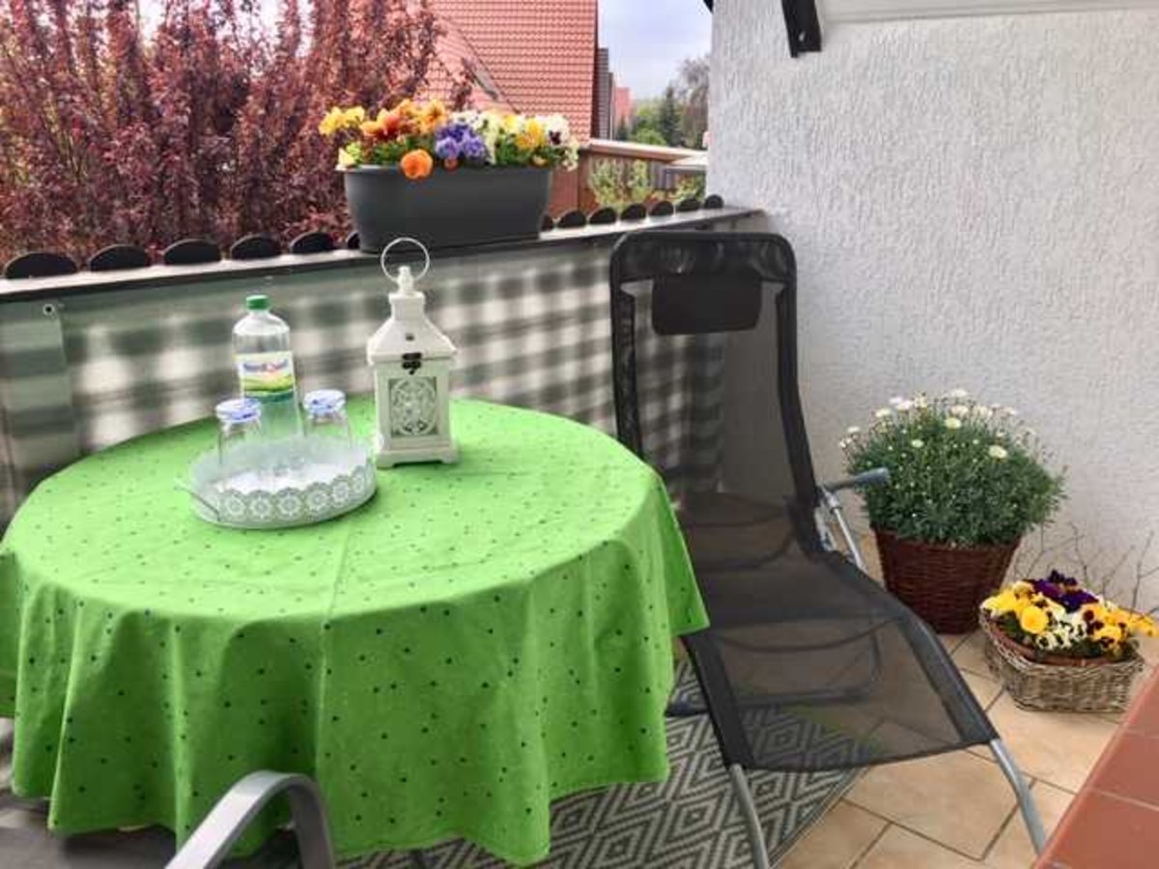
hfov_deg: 61.7
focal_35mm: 29
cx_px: 580
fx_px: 971
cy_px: 434
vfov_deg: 48.2
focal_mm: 4.15
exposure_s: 1/346
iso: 25
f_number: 2.2
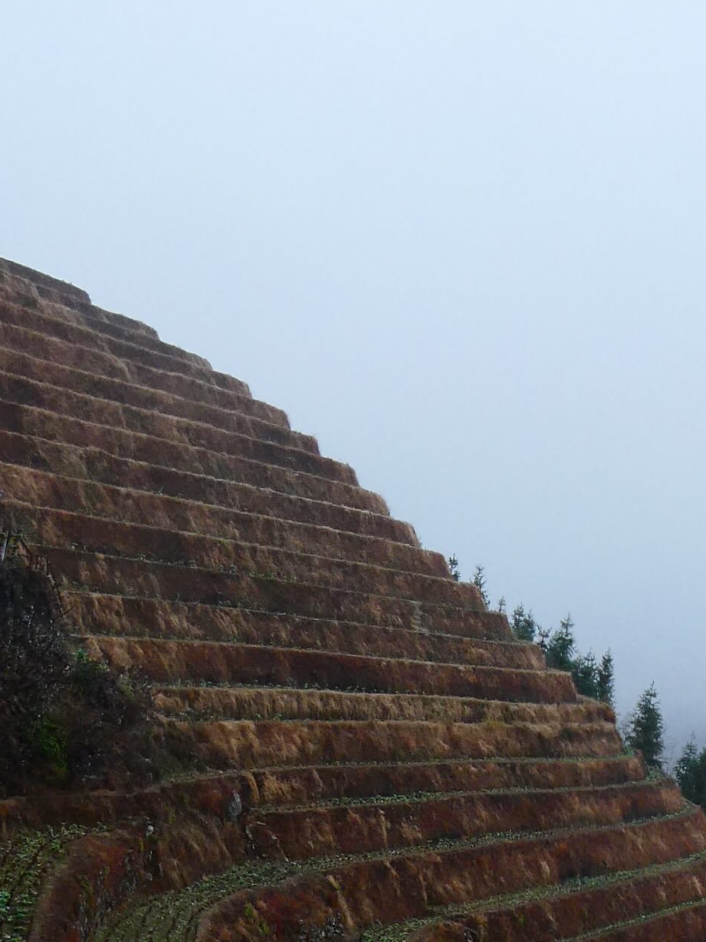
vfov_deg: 26.8
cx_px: 704
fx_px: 1931
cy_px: 785
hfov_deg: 20.1
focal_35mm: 71
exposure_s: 1/320
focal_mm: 4.3
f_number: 3.3
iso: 80
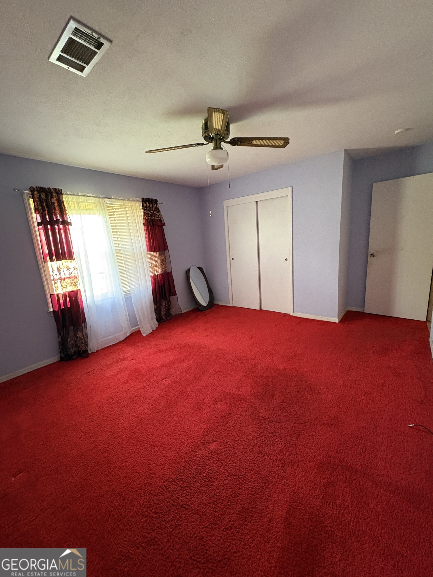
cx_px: 216
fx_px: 233
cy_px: 288
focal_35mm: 14
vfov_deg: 102.1
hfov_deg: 85.7
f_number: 2.2
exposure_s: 1/53
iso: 1000
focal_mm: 2.22
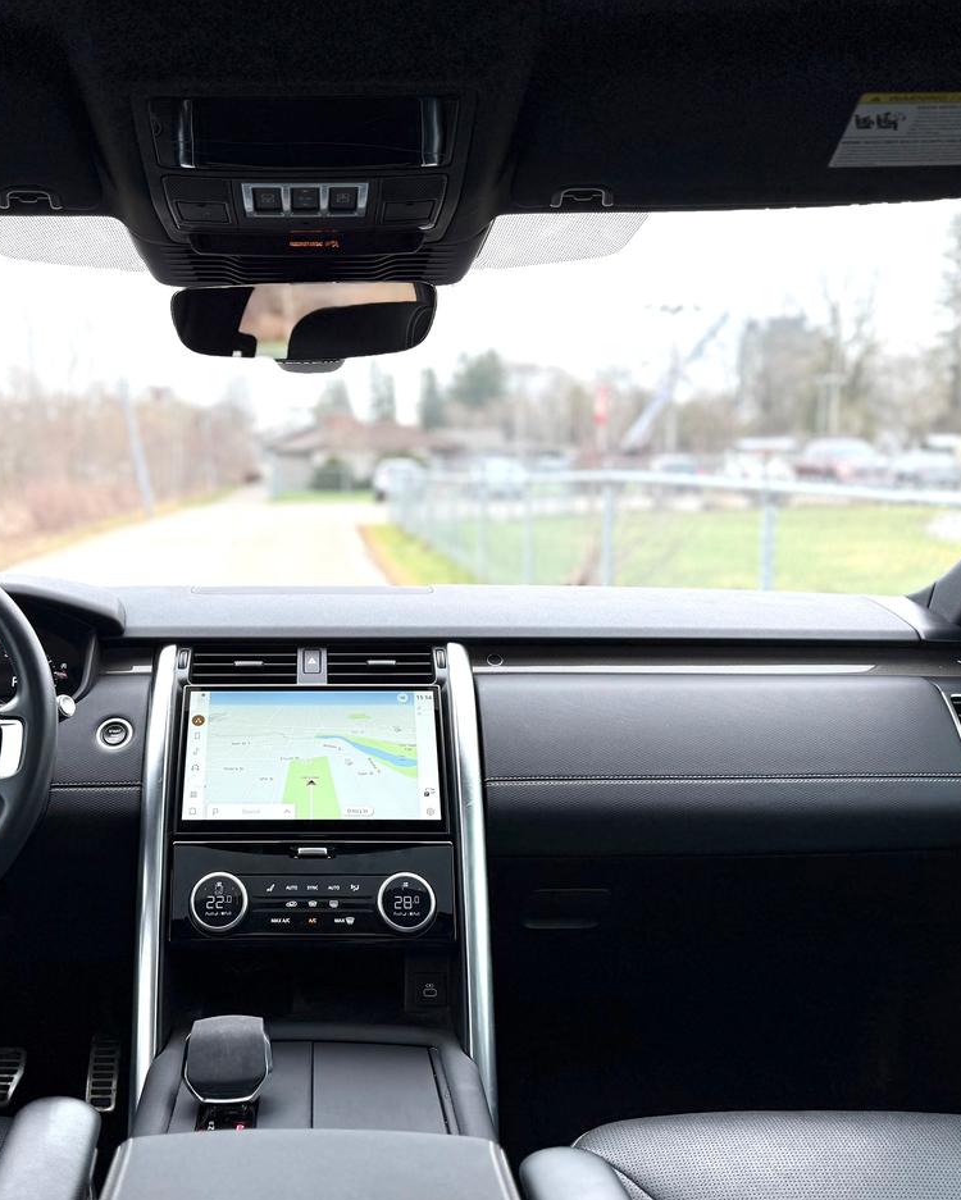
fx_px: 1137
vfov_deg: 55.6
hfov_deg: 45.1
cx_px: 314
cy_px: 613
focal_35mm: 32
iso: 100
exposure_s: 1/528
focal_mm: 6.76
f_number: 1.78
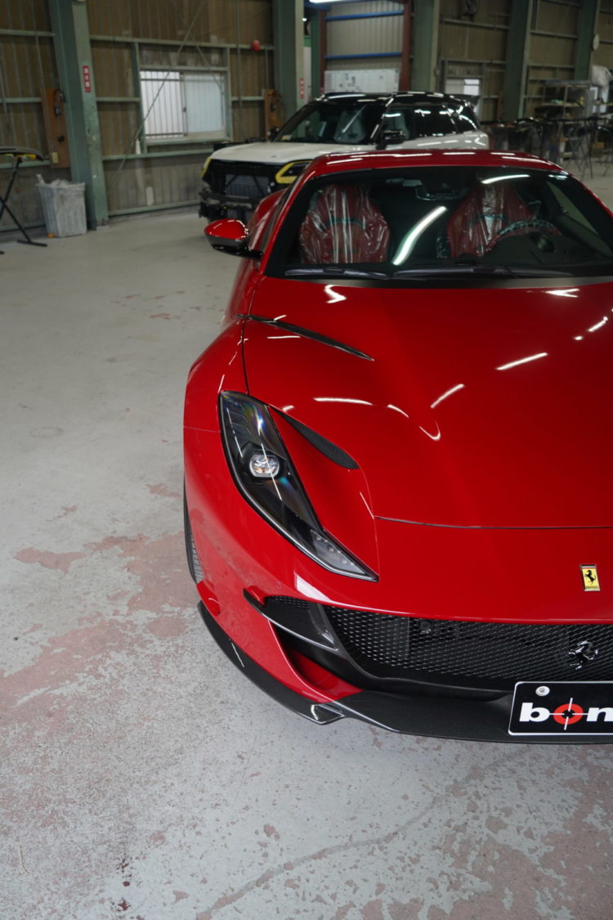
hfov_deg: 41.1
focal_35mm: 32
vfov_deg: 58.7
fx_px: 817
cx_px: 306
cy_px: 460
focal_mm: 32
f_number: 4.5
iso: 1000
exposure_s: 1/60
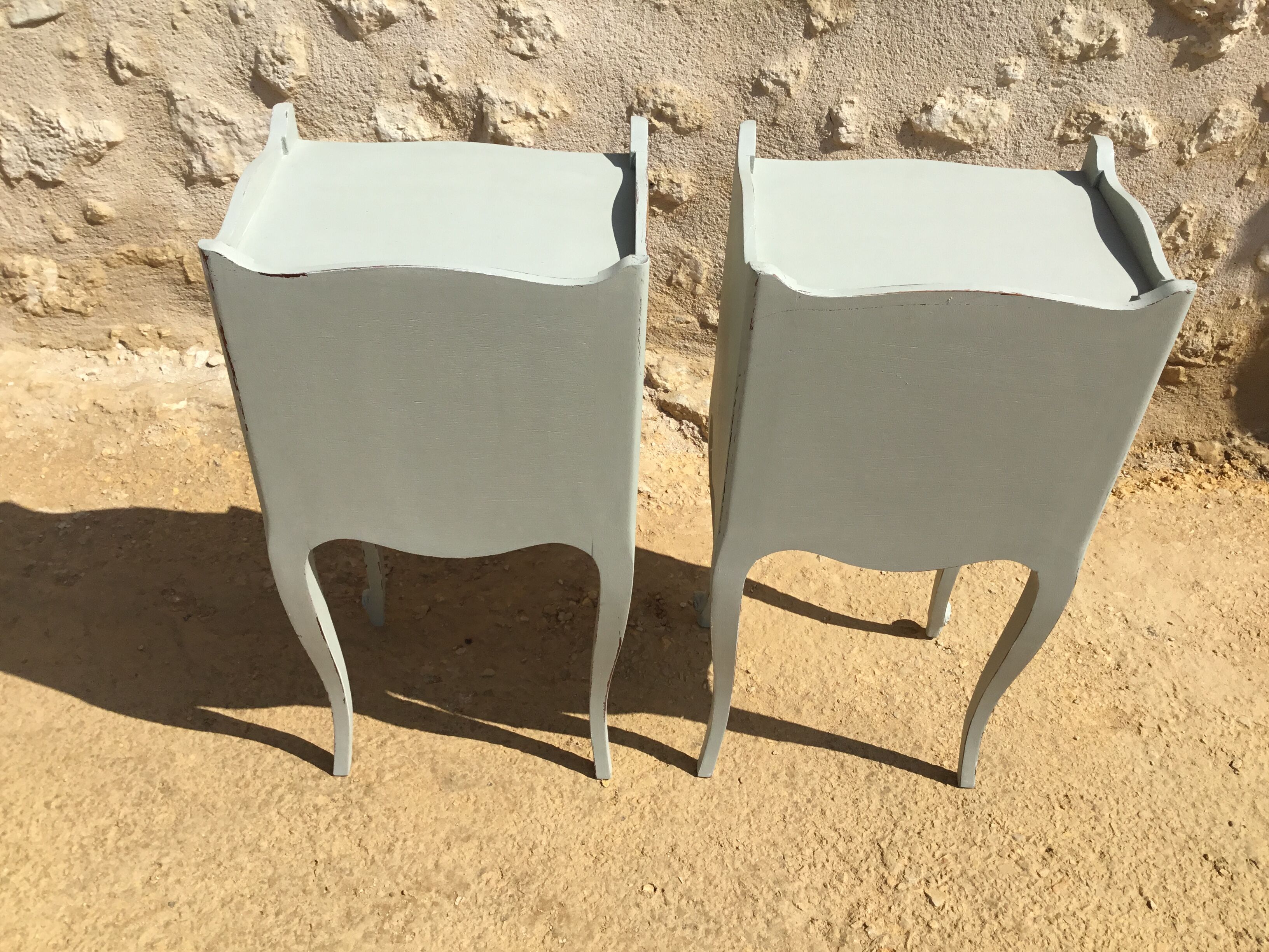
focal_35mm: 31
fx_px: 1136
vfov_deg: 45.4
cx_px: 634
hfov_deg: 58.4
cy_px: 476
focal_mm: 3.3
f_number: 2.4
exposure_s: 1/2331
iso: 25
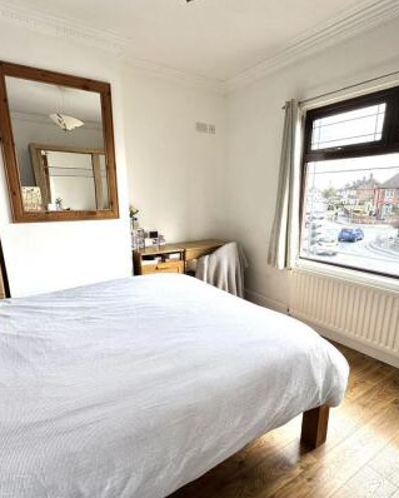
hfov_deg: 68.1
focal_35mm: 20
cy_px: 271
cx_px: 210
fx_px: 295
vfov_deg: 80.2
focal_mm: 2.22
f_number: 2.2
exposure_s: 1/148
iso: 40
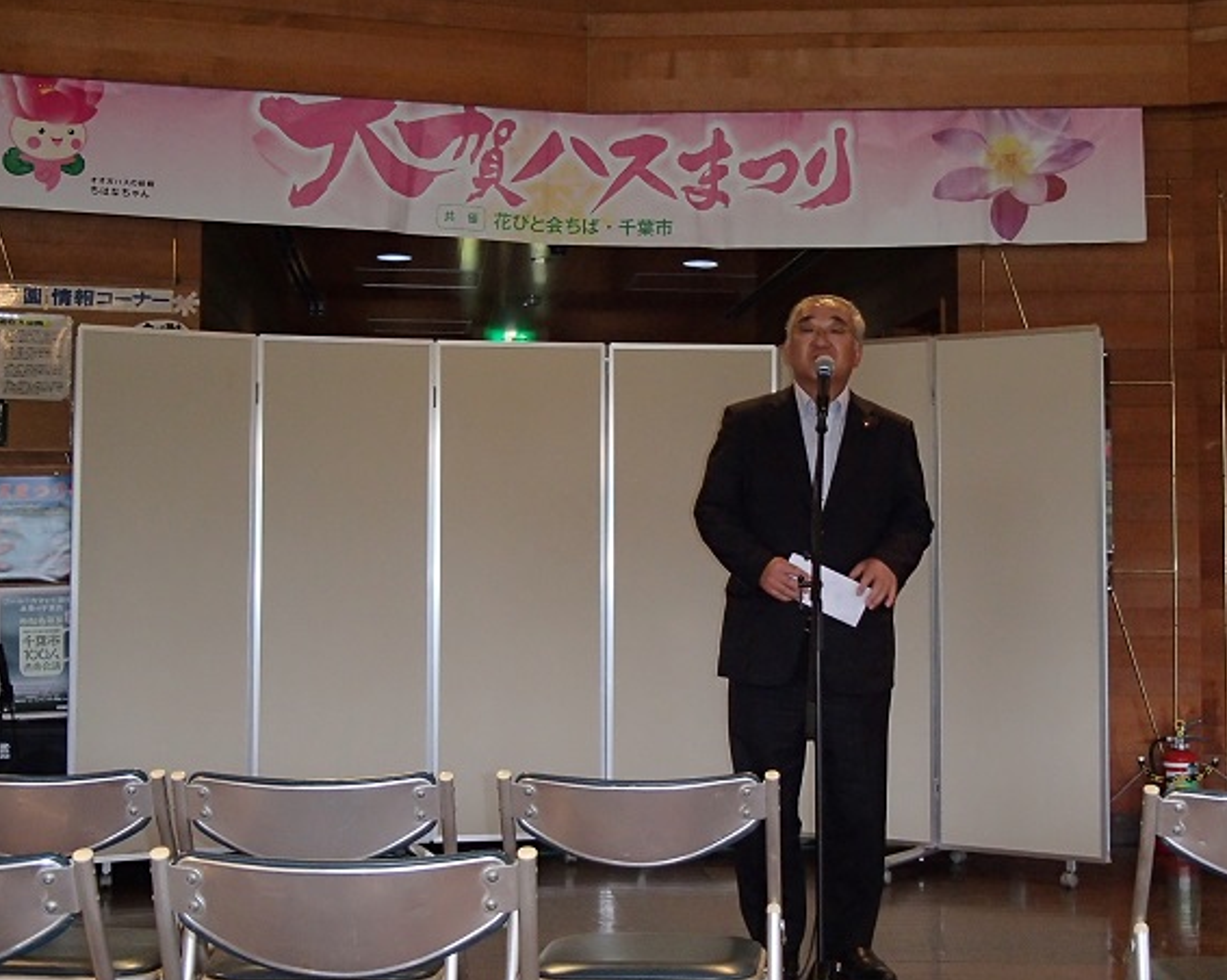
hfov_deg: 36.0
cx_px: 628
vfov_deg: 29.1
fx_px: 1887
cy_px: 495
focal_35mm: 52
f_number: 4.9
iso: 400
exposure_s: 1/50
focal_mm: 8.8
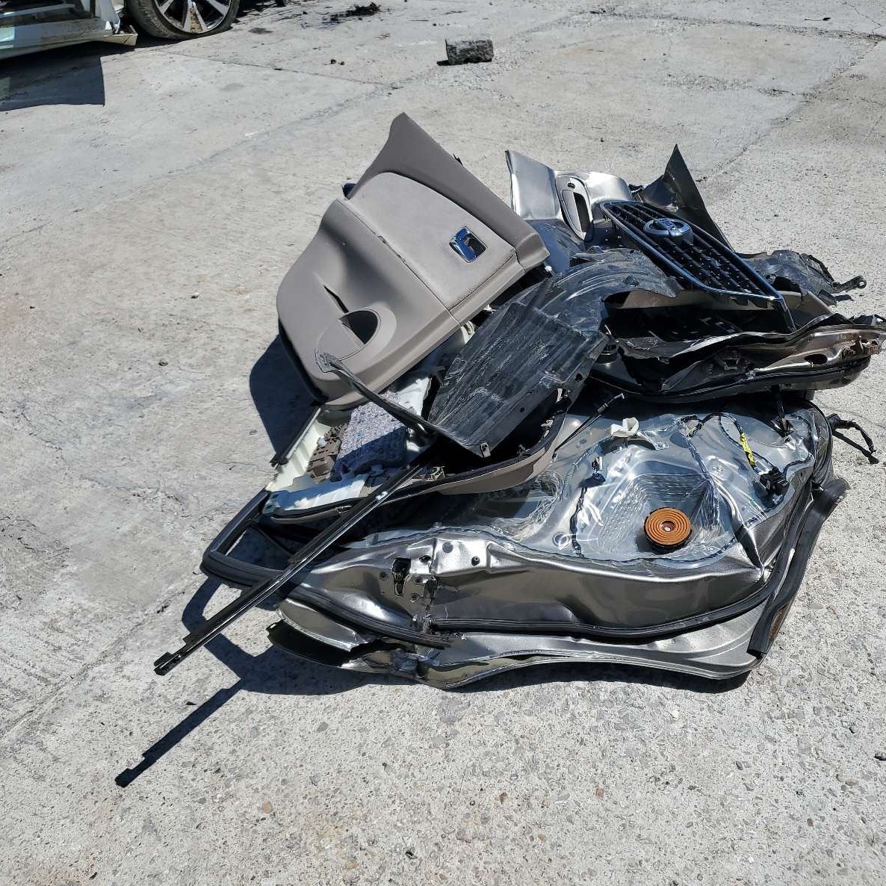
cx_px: 545
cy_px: 443
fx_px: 898
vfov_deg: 52.5
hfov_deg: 52.1
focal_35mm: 31
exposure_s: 1/10000
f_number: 1.5
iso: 50
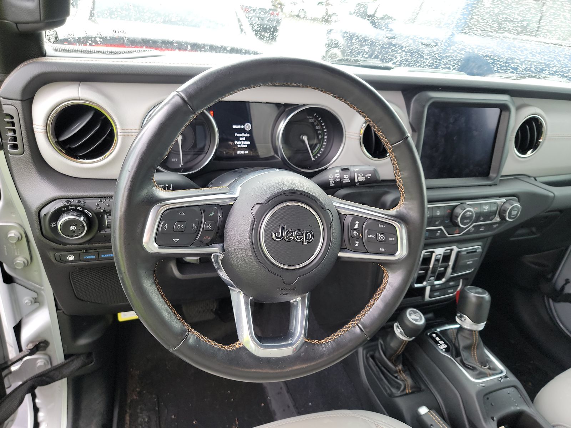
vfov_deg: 56.8
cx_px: 286
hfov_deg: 71.6
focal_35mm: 24
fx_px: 396
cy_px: 214
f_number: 1.8
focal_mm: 6.7
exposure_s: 1/59
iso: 180
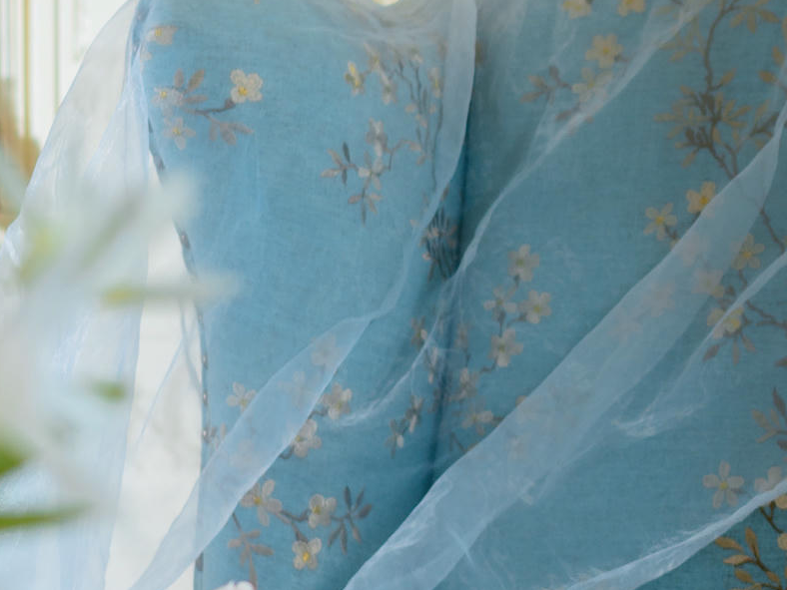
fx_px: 6070
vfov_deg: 5.6
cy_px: 495
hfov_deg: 7.3
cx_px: 1184
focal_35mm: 267
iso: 100
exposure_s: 1/160
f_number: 3.2
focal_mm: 55
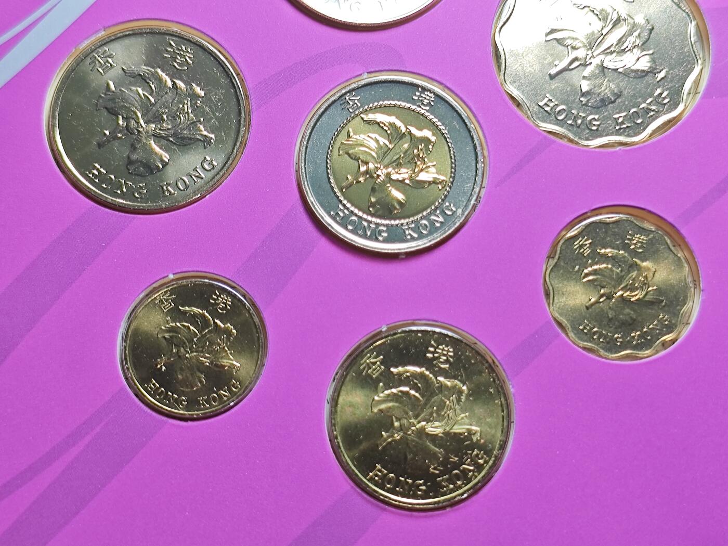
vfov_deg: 24.8
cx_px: 364
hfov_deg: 32.7
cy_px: 273
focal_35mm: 59
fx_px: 1241
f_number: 1.6
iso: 125
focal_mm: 5.84
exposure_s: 1/62.2
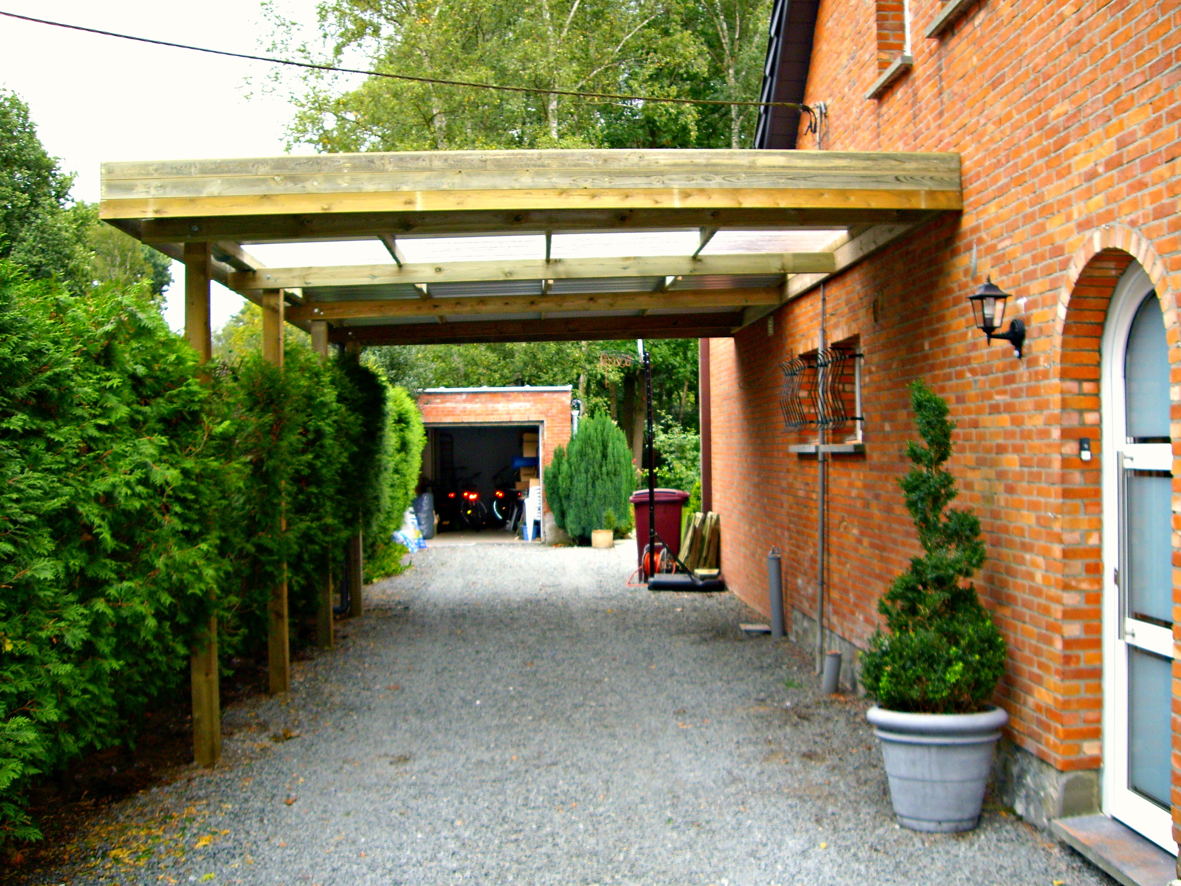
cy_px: 443
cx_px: 590
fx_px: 1296
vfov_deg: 37.7
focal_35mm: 38
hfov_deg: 49.0
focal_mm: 6.2
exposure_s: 1/60
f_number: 2.7
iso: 100
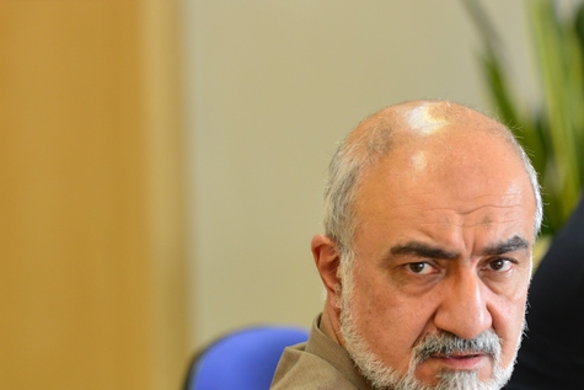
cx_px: 430
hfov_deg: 7.8
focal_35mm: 265
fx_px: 4300
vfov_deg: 5.2
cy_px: 284
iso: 800
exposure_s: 1/160
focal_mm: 105
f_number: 3.2
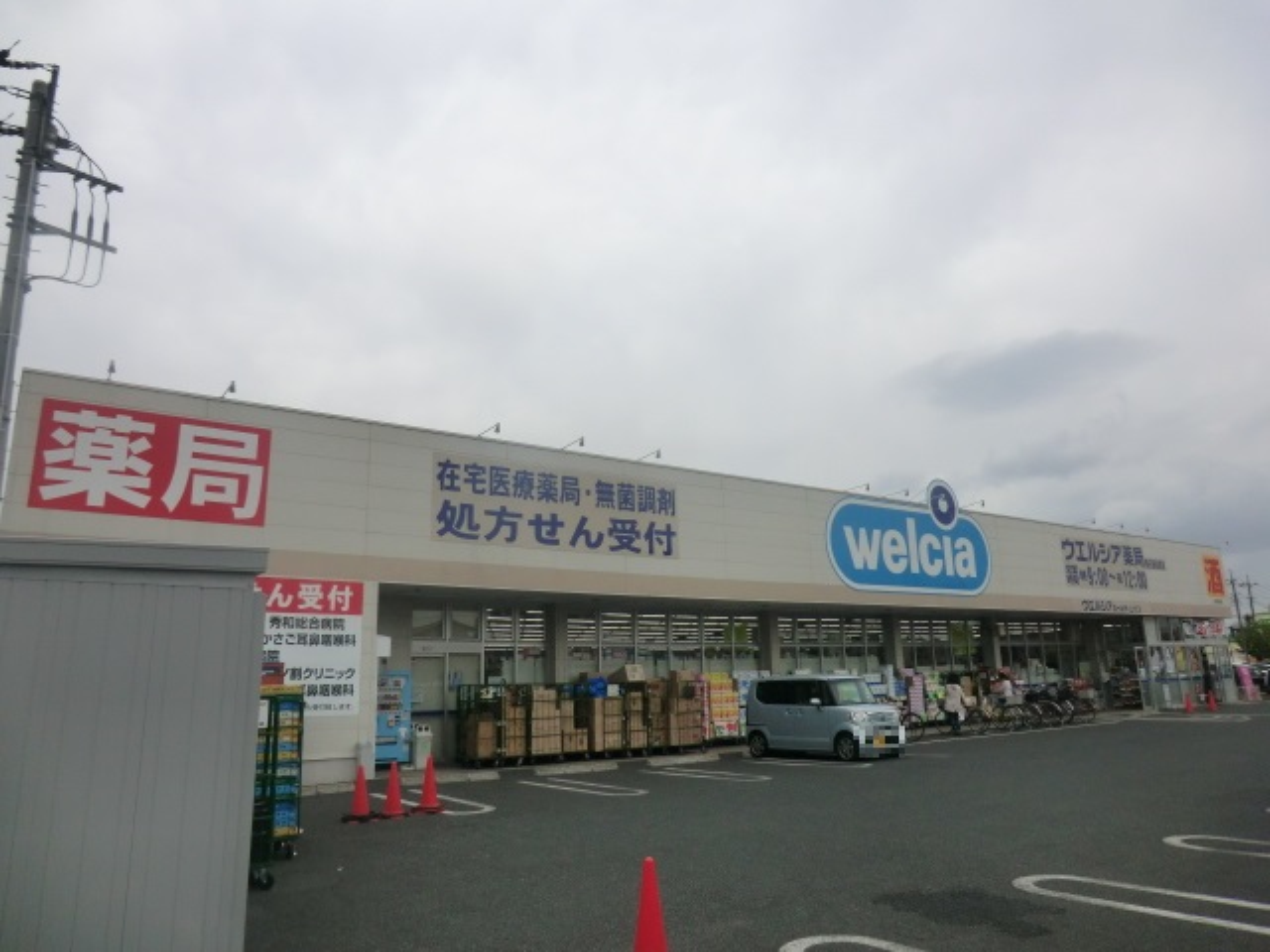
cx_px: 635
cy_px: 476
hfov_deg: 71.6
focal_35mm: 24
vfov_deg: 56.8
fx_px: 881
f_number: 7.5
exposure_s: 1/320
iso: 80
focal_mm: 4.3
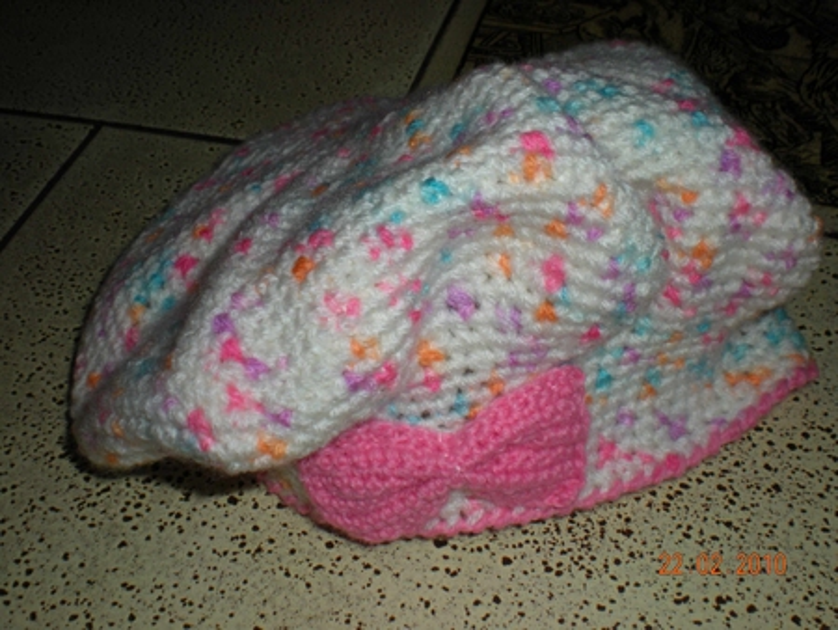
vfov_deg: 32.9
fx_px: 1066
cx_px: 419
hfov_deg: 42.9
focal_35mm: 44
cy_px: 315
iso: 64
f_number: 4.9
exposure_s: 1/60
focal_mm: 7.4
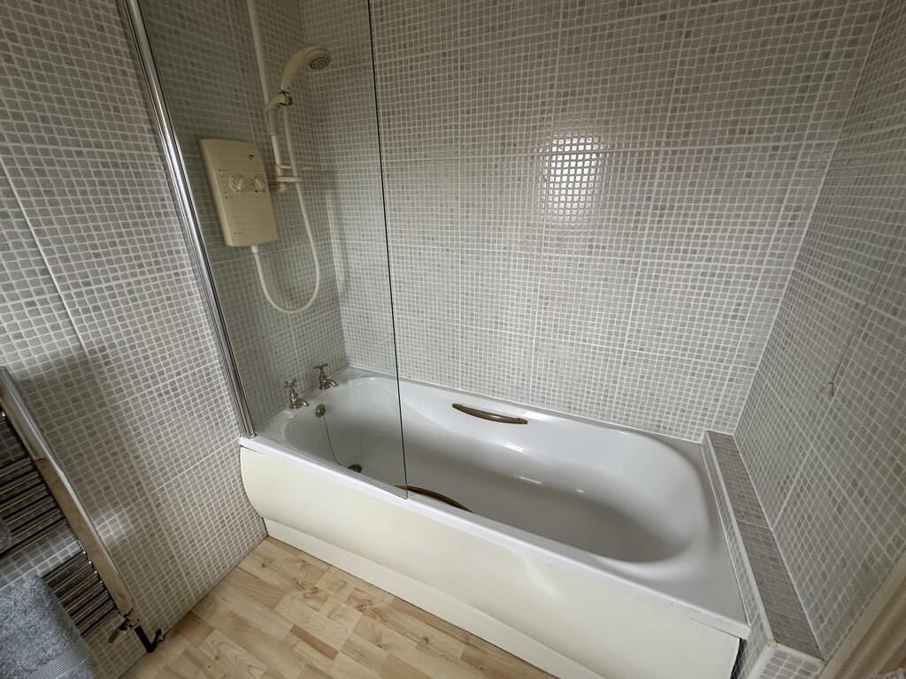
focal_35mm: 14
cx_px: 453
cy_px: 340
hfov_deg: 102.1
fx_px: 366
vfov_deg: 85.7
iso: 160
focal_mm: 2.22
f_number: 2.2
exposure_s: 1/99
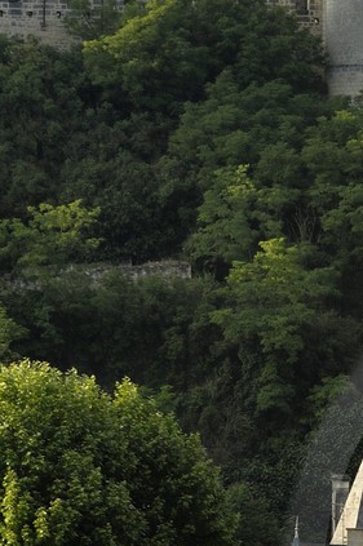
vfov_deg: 4.2
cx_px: 676
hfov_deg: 2.8
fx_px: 7399
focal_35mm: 488
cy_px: 605
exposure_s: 1/160
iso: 100
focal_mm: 86
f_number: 5.3
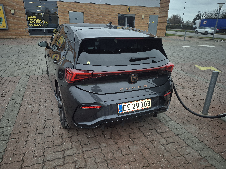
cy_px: 84
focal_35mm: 23
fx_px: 150
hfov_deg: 73.9
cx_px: 113
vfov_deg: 58.9
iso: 25
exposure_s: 1/50
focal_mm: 5.4
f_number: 1.8
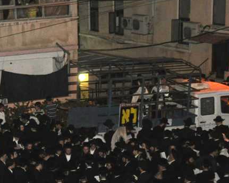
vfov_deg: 12.0
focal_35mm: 127
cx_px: 81
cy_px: 177
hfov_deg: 15.1
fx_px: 861
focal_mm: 38
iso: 800
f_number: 4.2
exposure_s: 1/60
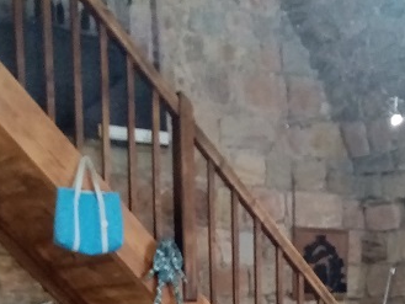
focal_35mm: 81
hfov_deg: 24.1
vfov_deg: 16.5
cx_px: 201
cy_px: 465
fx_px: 948
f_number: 1.8
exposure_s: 1/25
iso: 697
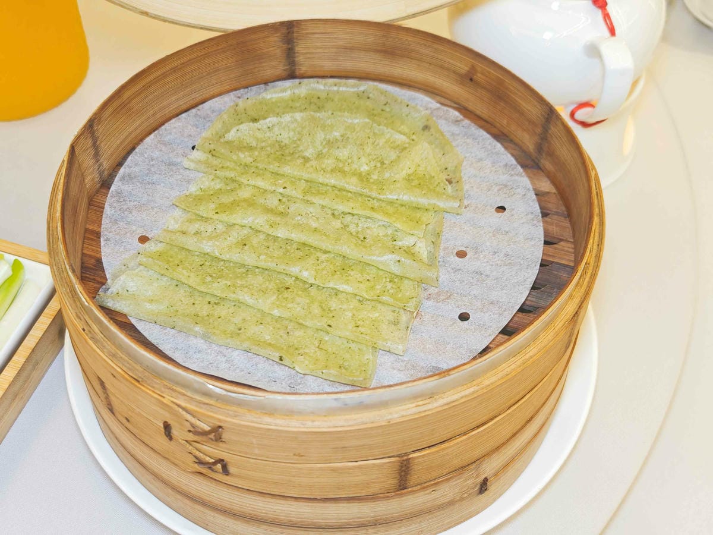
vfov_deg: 31.5
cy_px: 268
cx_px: 356
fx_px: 947
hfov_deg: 41.2
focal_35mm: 46
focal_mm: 8.72
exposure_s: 1/120
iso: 378
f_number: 2
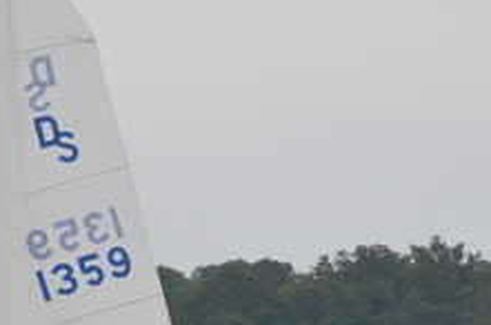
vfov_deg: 1.8
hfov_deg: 2.6
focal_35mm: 780
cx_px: -380
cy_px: 376
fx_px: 10608
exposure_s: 1/320
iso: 100
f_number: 9
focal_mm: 112
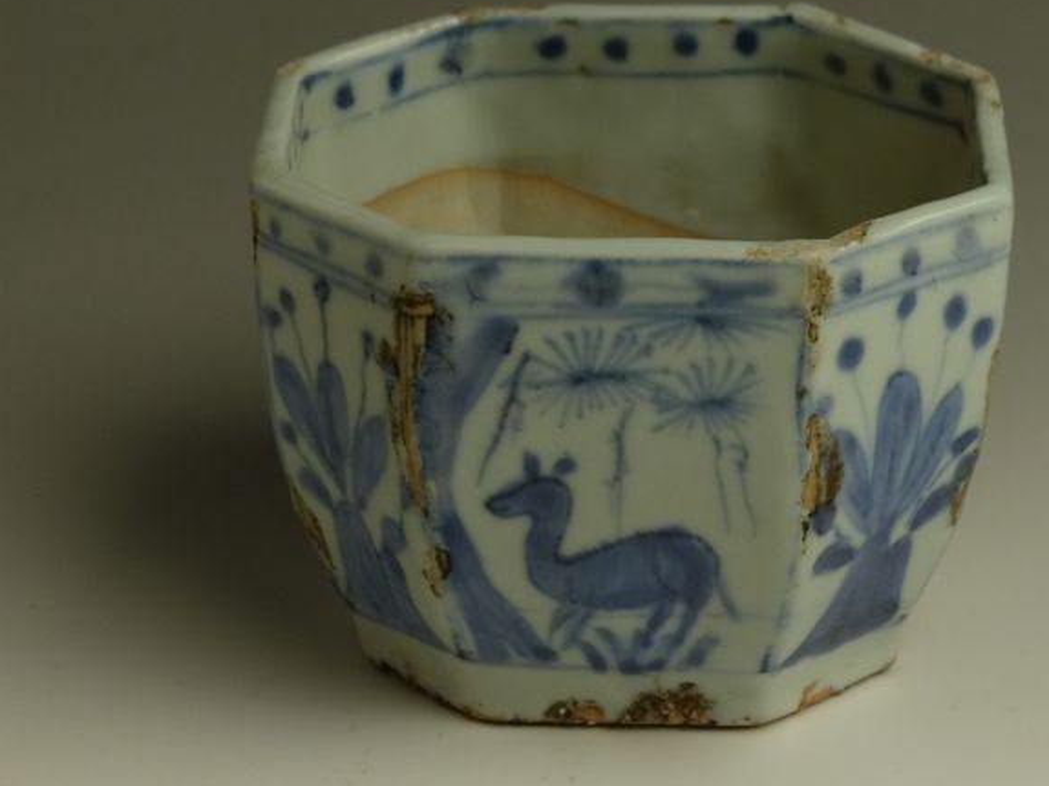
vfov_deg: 12.4
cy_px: 370
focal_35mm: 119
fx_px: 3605
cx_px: 682
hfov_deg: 16.5
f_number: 3.5
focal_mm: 16.4
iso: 200
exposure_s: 1/100
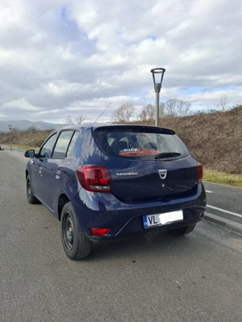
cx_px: 122
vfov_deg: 69.4
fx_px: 233
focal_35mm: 25
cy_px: 161
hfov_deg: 54.9
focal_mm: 5.54
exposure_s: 1/1000
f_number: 1.8
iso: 50
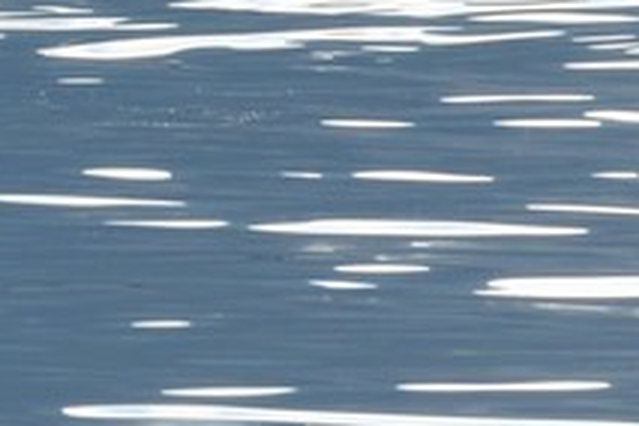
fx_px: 26676
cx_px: -1707
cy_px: -942
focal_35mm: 1503
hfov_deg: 1.4
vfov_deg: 0.9
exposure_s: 1/320
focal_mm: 200
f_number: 10
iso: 200
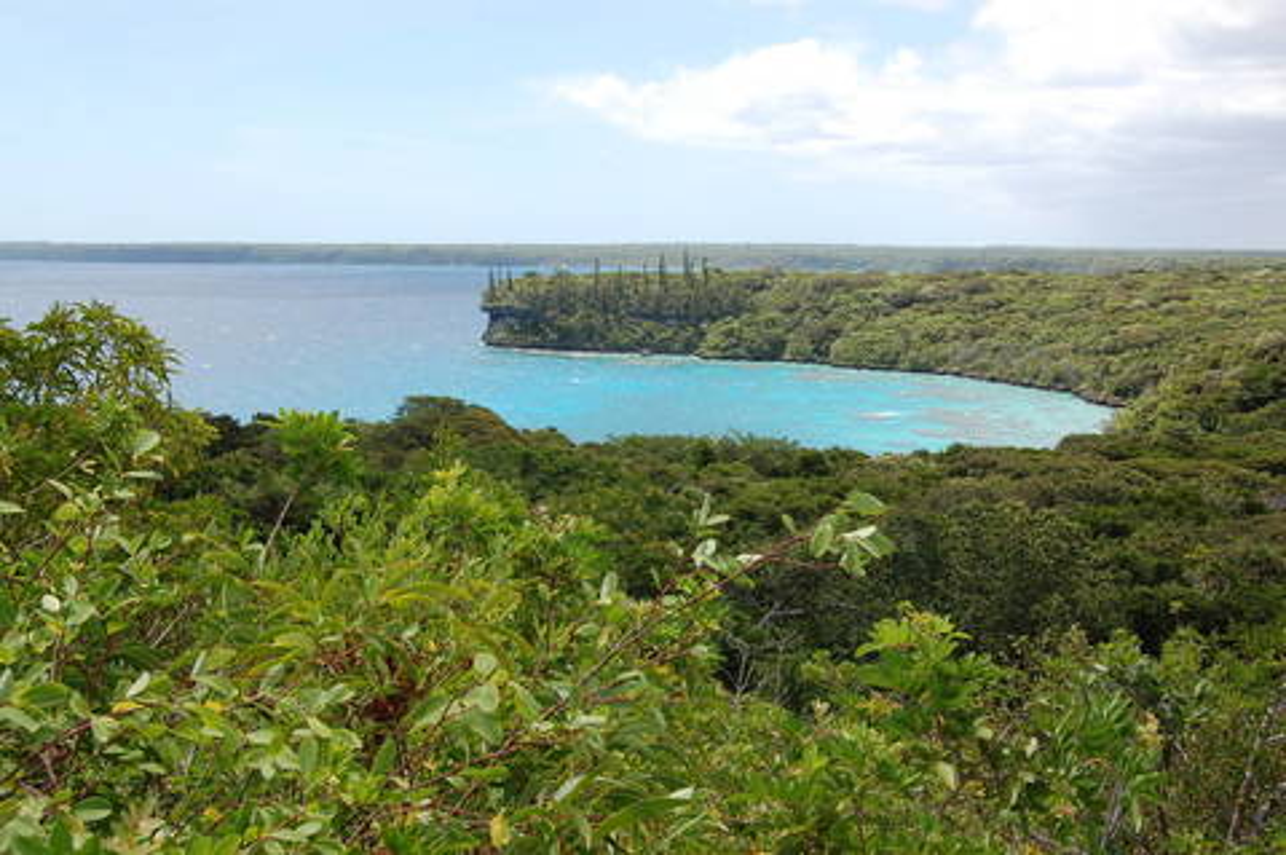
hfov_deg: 43.6
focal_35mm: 45
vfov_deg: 29.8
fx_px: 1606
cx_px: 643
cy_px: 428
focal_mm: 30
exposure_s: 1/250
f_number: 10
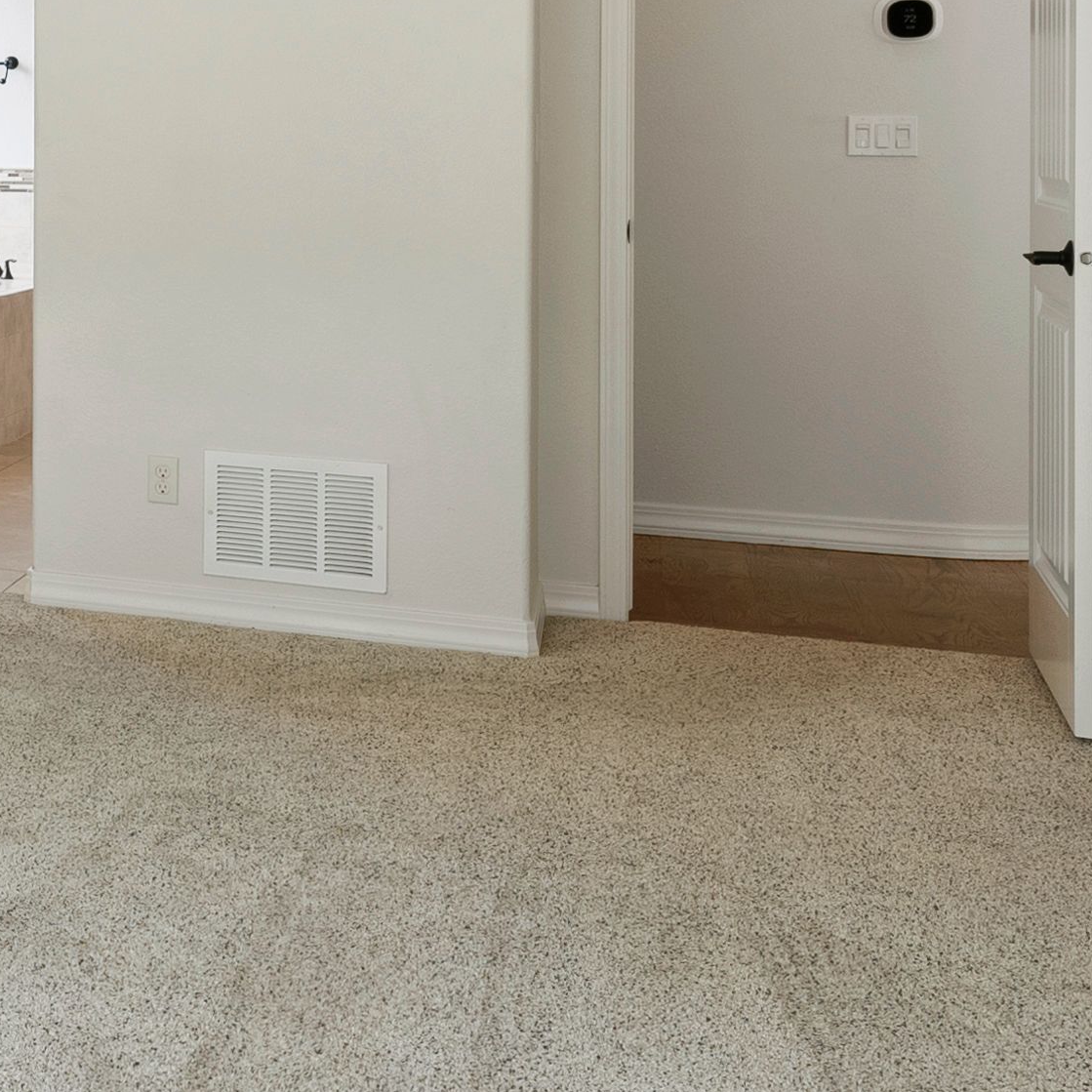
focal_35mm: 58
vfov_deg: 28.7
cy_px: 159
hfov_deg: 22.7
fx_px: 2070
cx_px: -644
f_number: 9
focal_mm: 18
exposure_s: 1/15
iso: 640
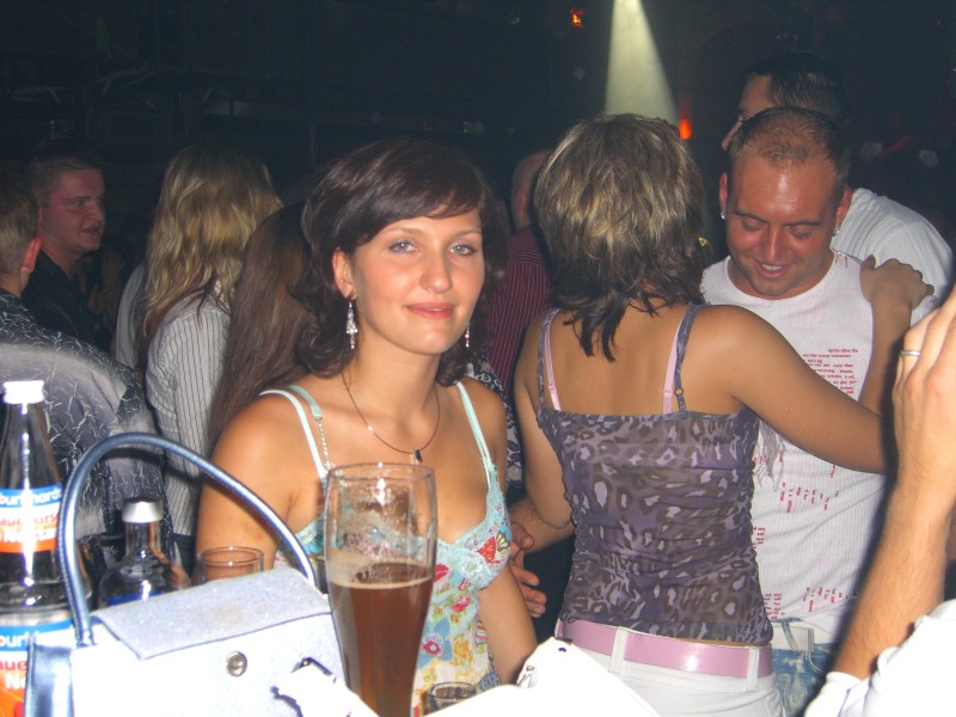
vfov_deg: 31.5
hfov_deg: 41.2
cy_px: 358
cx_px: 478
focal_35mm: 46
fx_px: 1270
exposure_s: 1/60
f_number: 3.1
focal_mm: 9.5
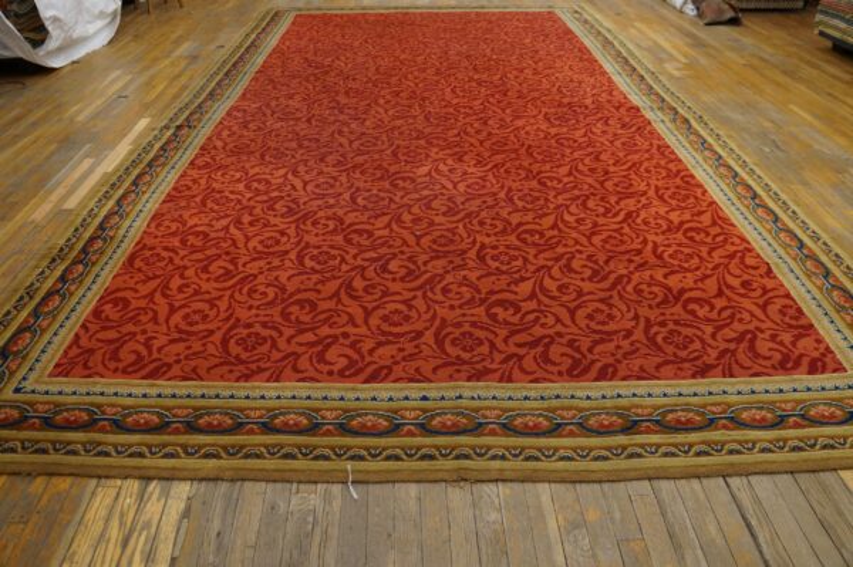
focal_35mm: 27
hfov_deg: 67.4
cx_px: 426
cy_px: 284
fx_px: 639
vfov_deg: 47.9
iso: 640
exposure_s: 1/60
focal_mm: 18
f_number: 4
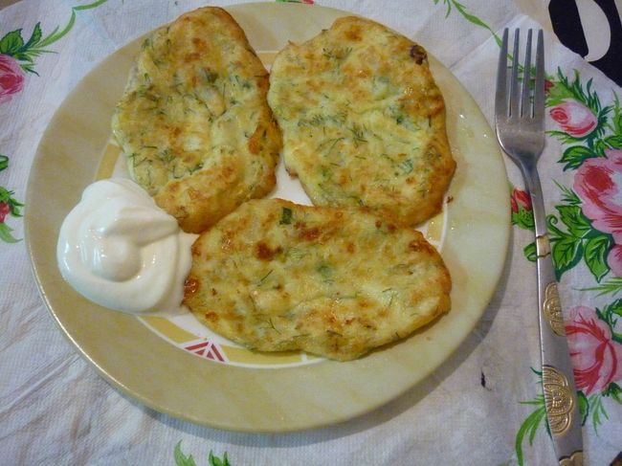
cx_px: 311
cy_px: 233
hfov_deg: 55.4
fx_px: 593
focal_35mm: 33
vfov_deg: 42.9
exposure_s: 1/40
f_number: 2.8
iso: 800
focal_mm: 5.5
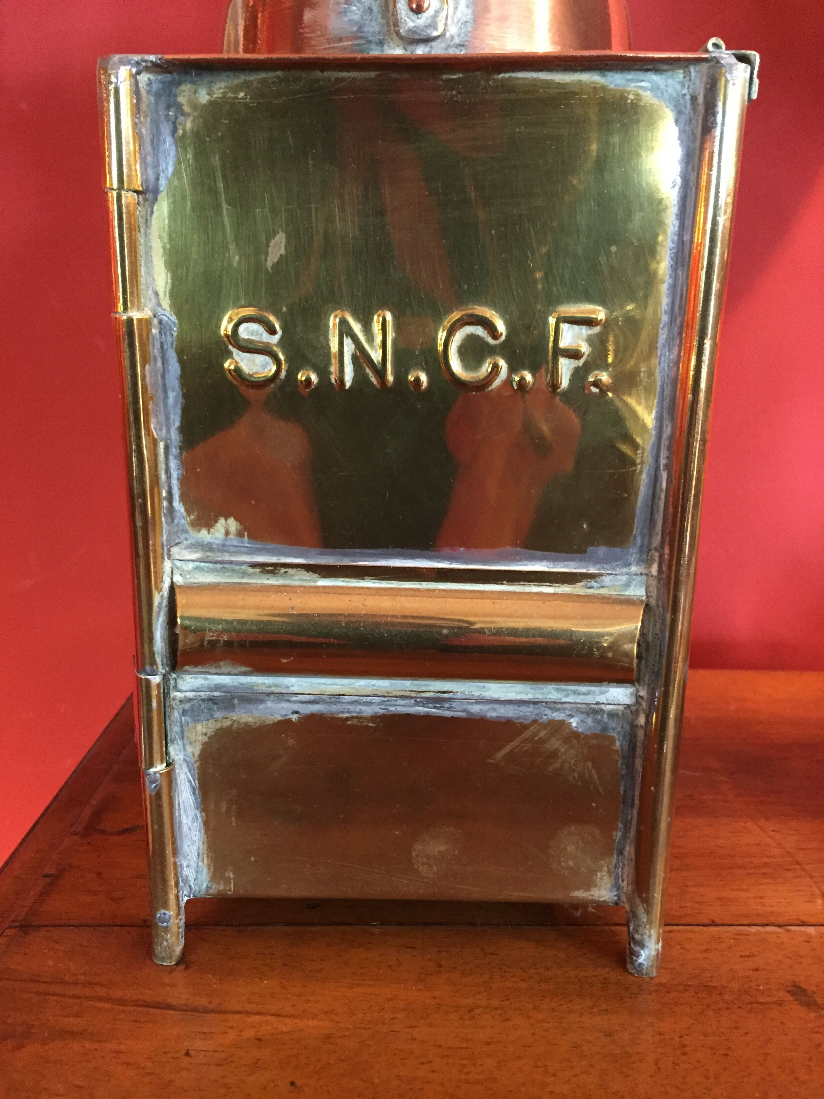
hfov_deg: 48.2
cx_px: 412
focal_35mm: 29
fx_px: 920
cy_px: 550
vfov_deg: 61.7
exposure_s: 1/17
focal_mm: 4.15
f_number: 2.2
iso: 250
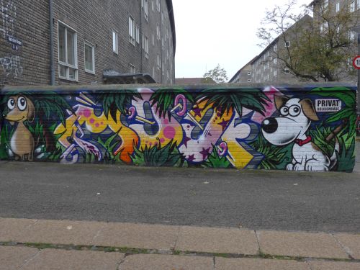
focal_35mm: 37
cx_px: 180
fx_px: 385
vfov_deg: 38.7
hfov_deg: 50.1
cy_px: 135
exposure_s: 1/60
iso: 125
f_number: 4
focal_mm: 8
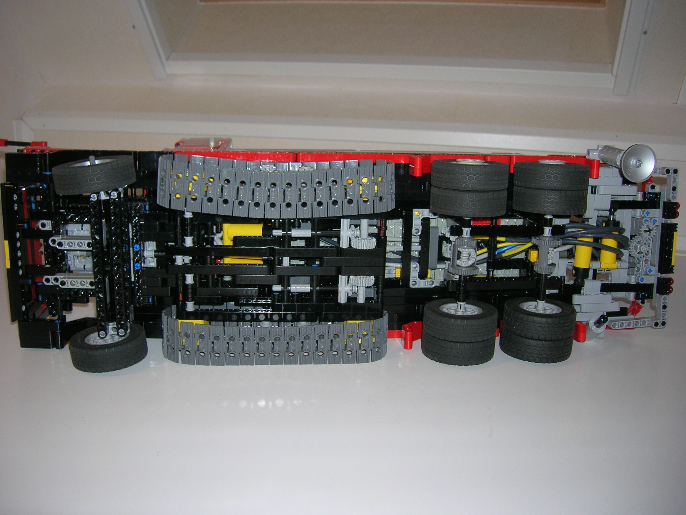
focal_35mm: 34
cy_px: 258
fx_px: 674
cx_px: 343
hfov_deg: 54.0
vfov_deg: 41.8
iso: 50
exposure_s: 1/60.1
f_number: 2.9
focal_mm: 5.7
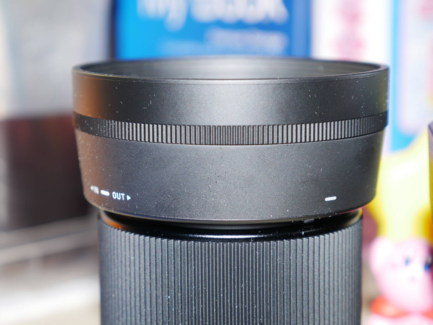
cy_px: 162
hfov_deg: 23.3
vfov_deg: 17.6
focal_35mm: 84
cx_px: 216
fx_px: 1051
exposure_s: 1/60
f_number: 5.6
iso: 200
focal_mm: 42
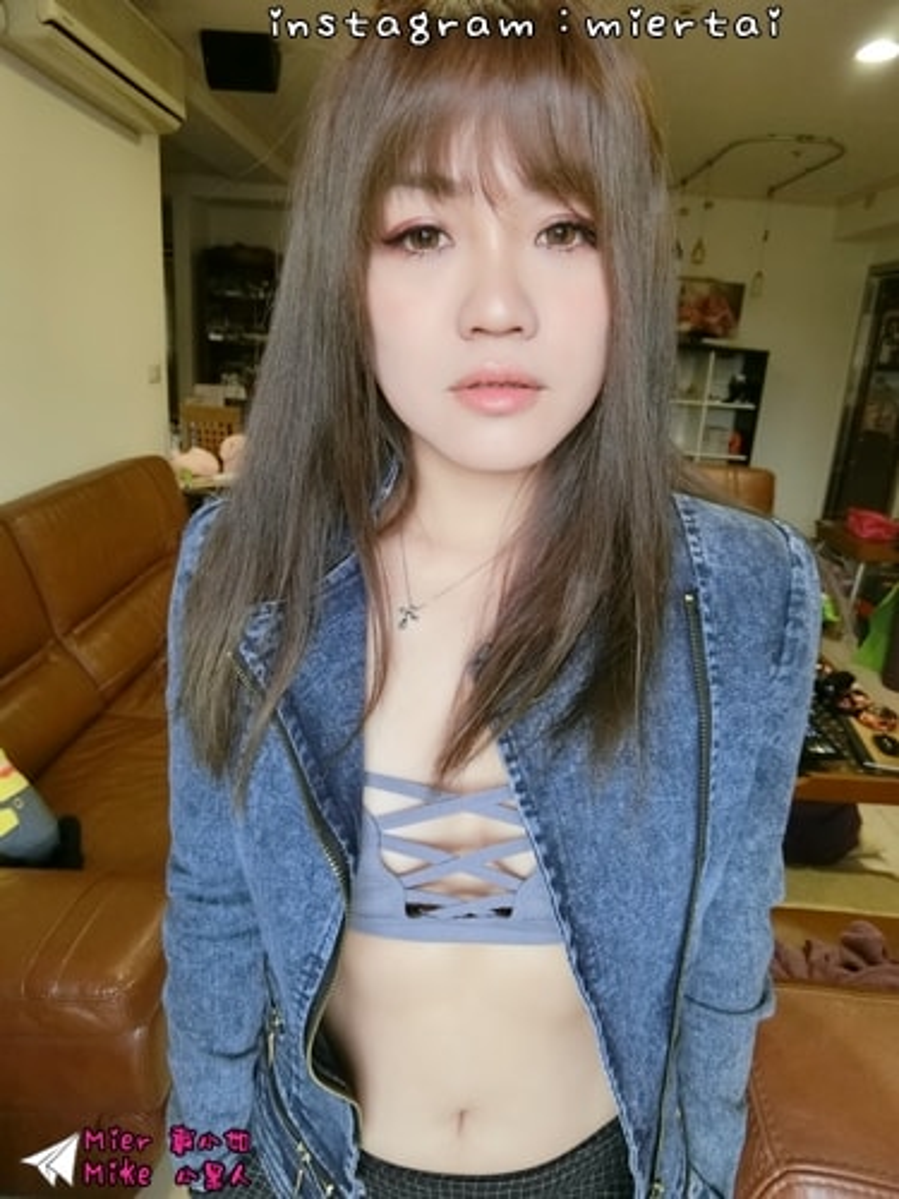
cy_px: 600
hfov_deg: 63.4
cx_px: 450
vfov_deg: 79.0
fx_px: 727
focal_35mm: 21
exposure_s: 1/50
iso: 320
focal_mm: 4.58
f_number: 2.8
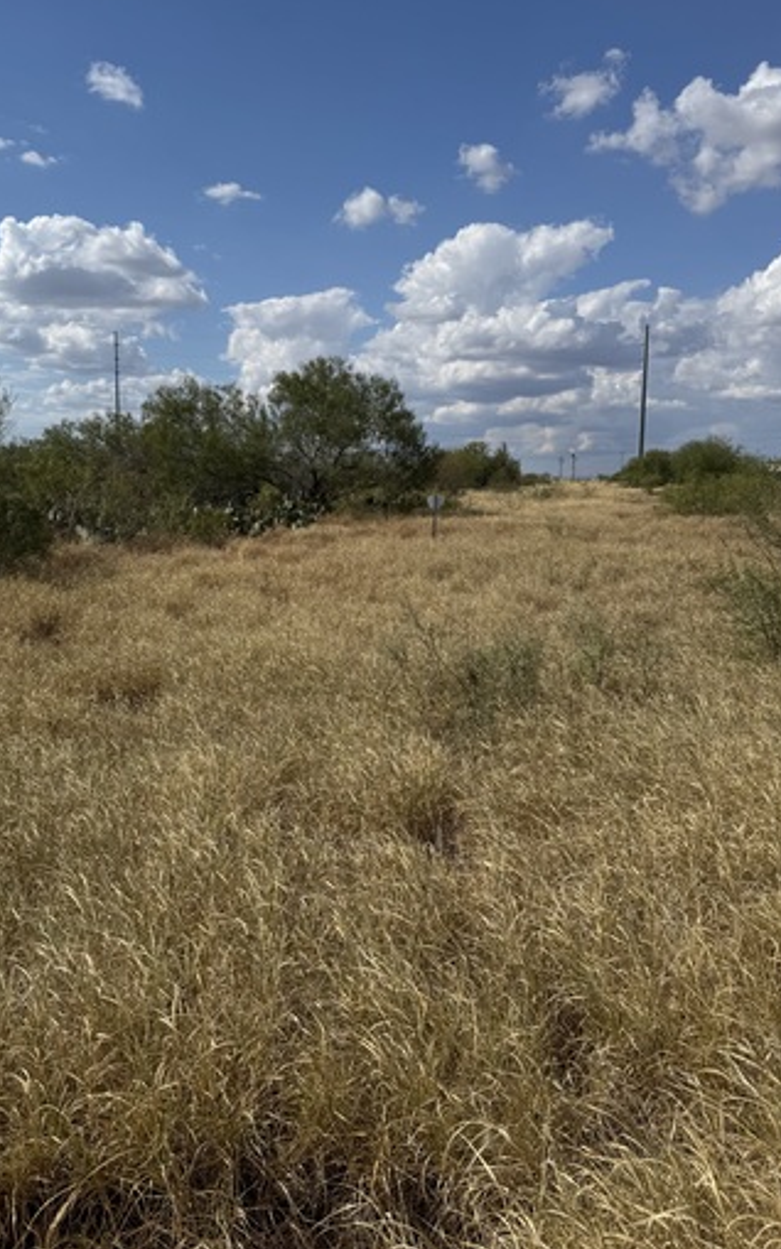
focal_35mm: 32
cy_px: 648
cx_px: 300
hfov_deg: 39.2
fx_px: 1090
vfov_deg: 59.6
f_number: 1.78
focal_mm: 6.76
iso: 80
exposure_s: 1/9009
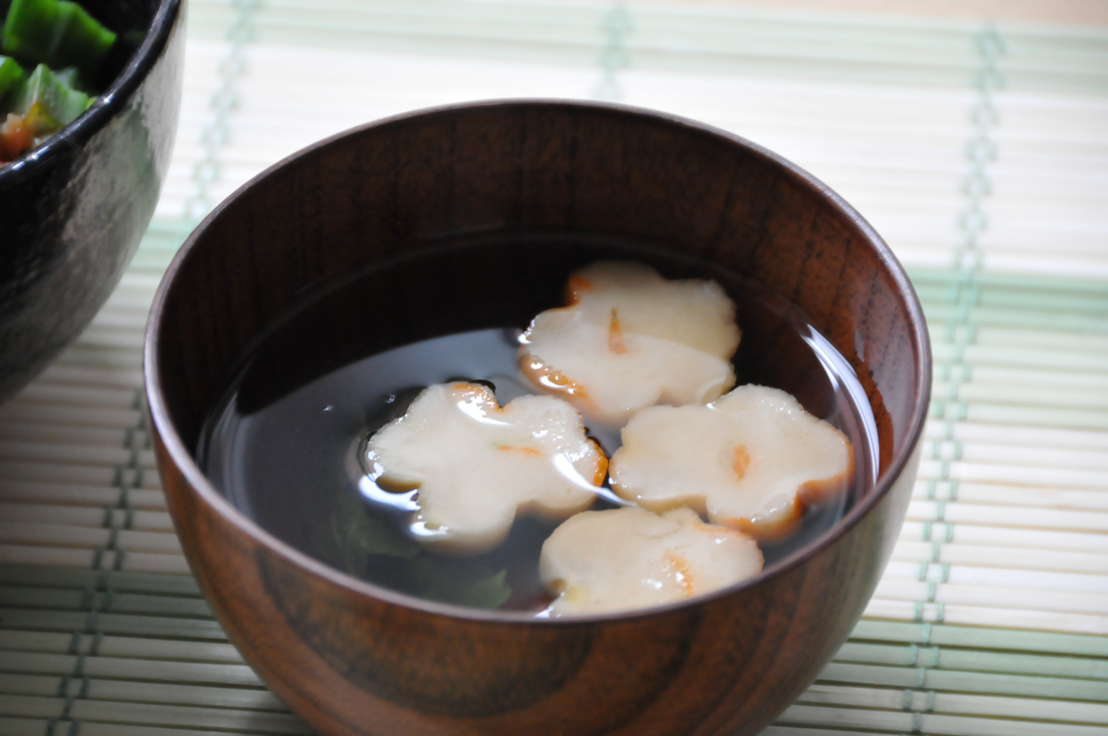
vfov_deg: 4.6
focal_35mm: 300
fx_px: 9222
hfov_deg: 6.9
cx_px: 554
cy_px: 368
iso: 2000
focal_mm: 200
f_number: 5.6
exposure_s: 1/80
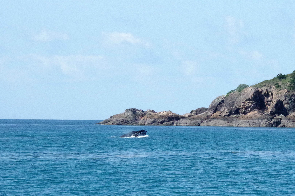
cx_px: 148
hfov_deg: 20.0
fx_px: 835
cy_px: 98
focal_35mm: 102
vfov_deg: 13.4
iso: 6400
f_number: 13
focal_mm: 68
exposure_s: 1/8000
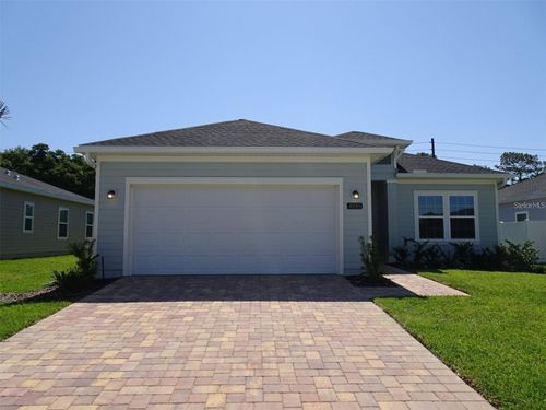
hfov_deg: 71.6
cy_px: 205
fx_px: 379
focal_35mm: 24
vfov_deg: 56.8
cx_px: 273
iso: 80
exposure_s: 1/1250
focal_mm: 4.1
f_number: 3.5
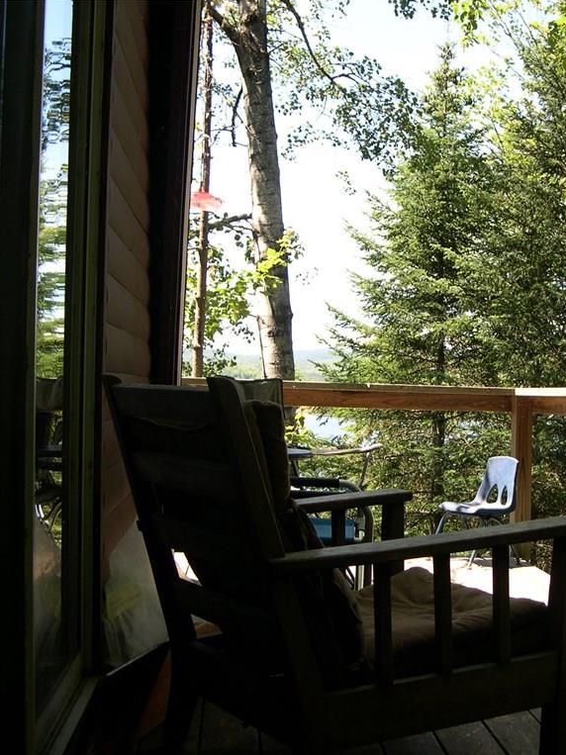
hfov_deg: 28.3
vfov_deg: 37.5
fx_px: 1112
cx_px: 403
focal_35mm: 51
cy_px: 378
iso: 100
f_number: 2.8
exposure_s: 1/246
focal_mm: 8
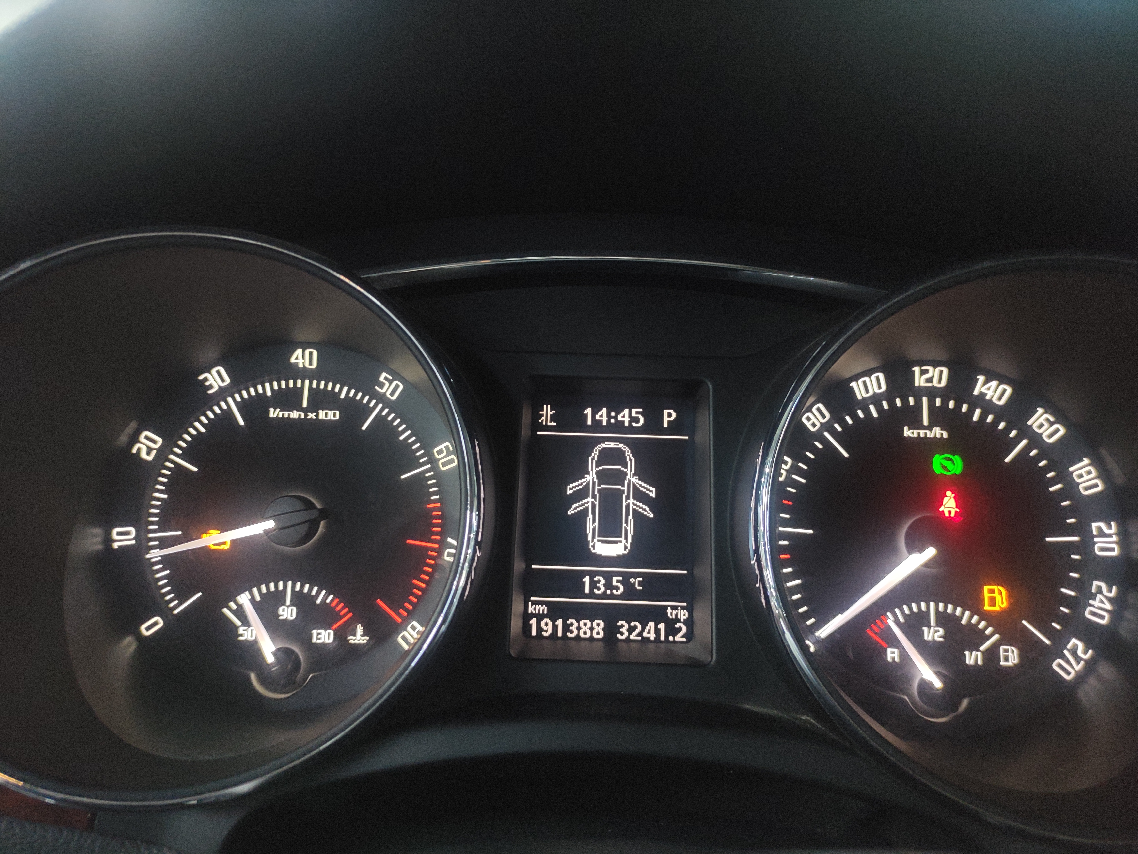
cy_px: 427
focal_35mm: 25
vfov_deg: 54.9
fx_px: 822
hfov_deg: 69.4
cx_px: 569
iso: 518
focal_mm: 5.43
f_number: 1.89
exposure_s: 1/20
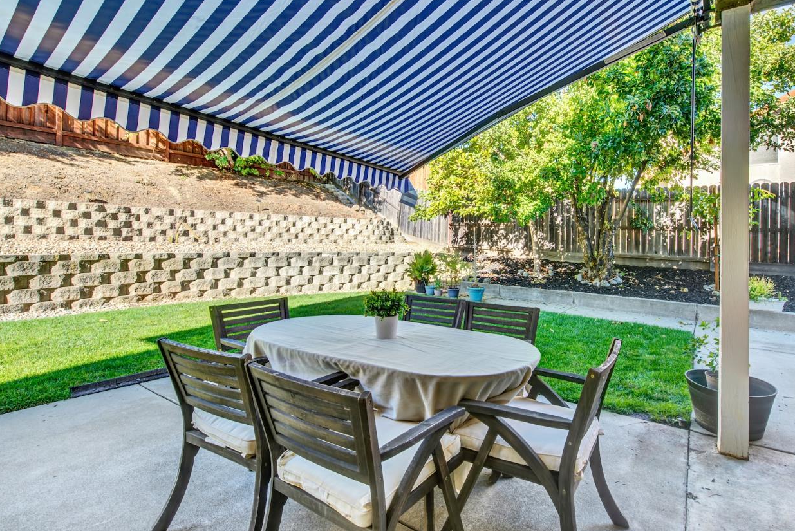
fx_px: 376
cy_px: 238
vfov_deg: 70.3
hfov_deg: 92.8
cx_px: 448
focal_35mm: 17
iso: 100
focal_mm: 14
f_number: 14
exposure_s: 1/25
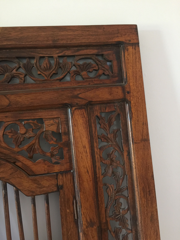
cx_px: 90
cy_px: 120
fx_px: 201
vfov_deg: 61.7
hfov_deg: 48.2
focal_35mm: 29
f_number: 2.2
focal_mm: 4.15
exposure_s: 1/17
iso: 125
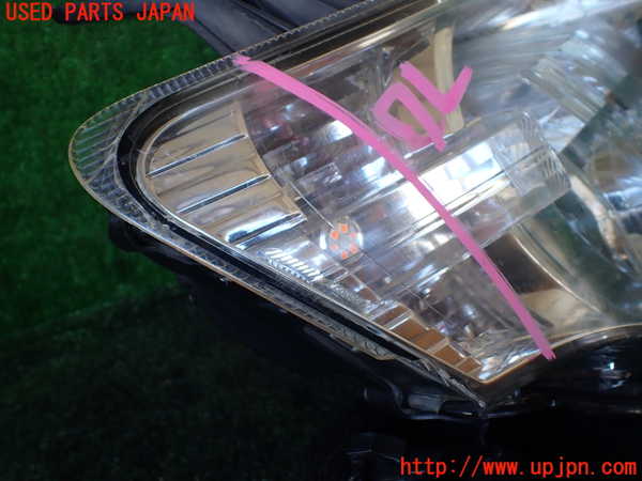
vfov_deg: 46.8
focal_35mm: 30
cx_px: 321
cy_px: 240
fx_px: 556
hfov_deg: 60.0
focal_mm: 5.4
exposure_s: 1/125
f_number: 2.3
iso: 160
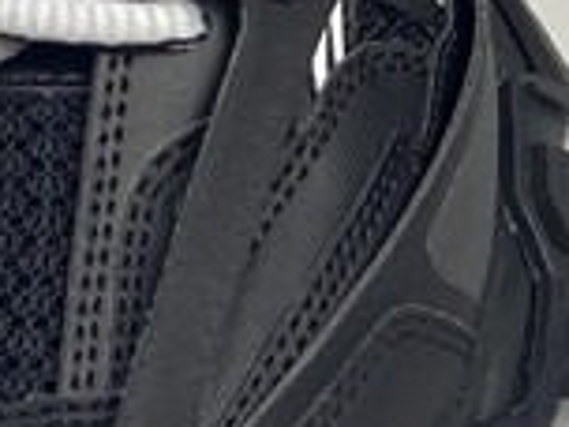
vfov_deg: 8.6
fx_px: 2811
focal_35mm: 171
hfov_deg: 11.1
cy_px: -97
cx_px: 891
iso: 50
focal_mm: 4.25
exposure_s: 1/100
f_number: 1.8
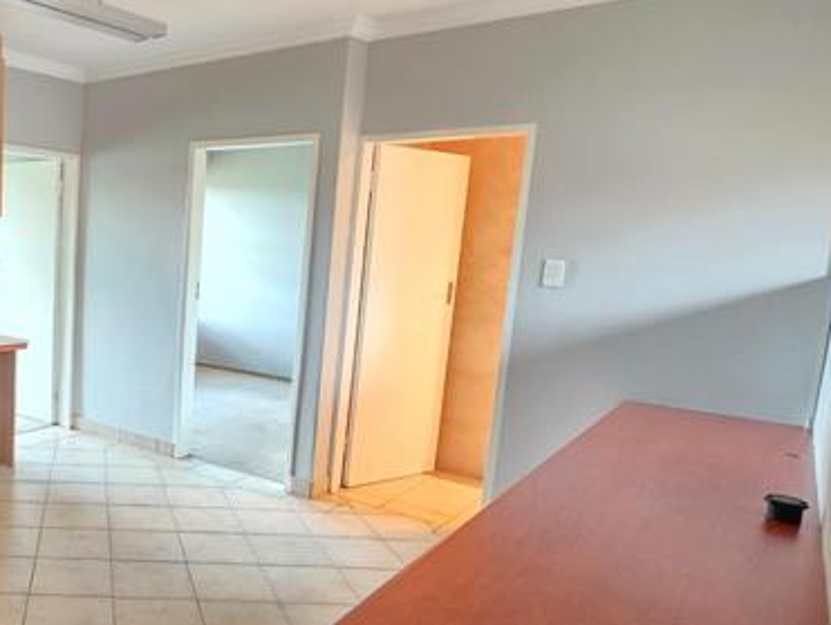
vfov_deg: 49.7
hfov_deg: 55.8
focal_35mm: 28
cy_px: 345
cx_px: 99
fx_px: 673
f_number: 1.9
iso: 800
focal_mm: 2.2
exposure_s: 1/33.3
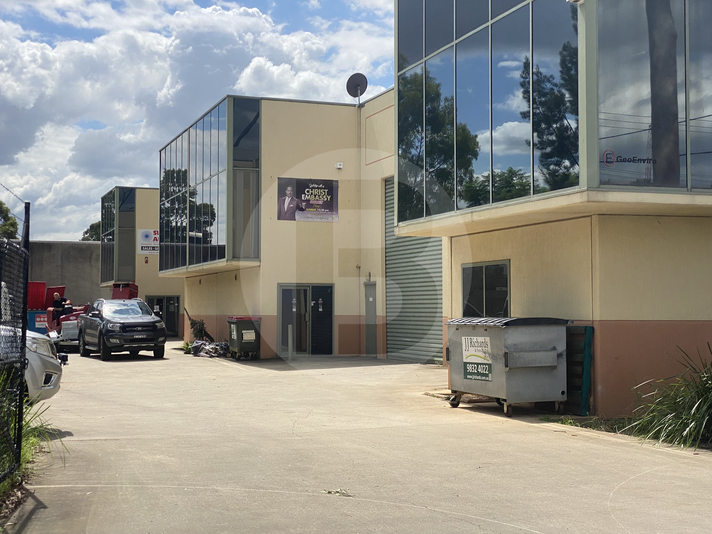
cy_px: 267
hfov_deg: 36.8
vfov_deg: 28.0
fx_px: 1070
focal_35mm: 52
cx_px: 356
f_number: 2
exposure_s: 1/2398
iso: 20
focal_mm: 6
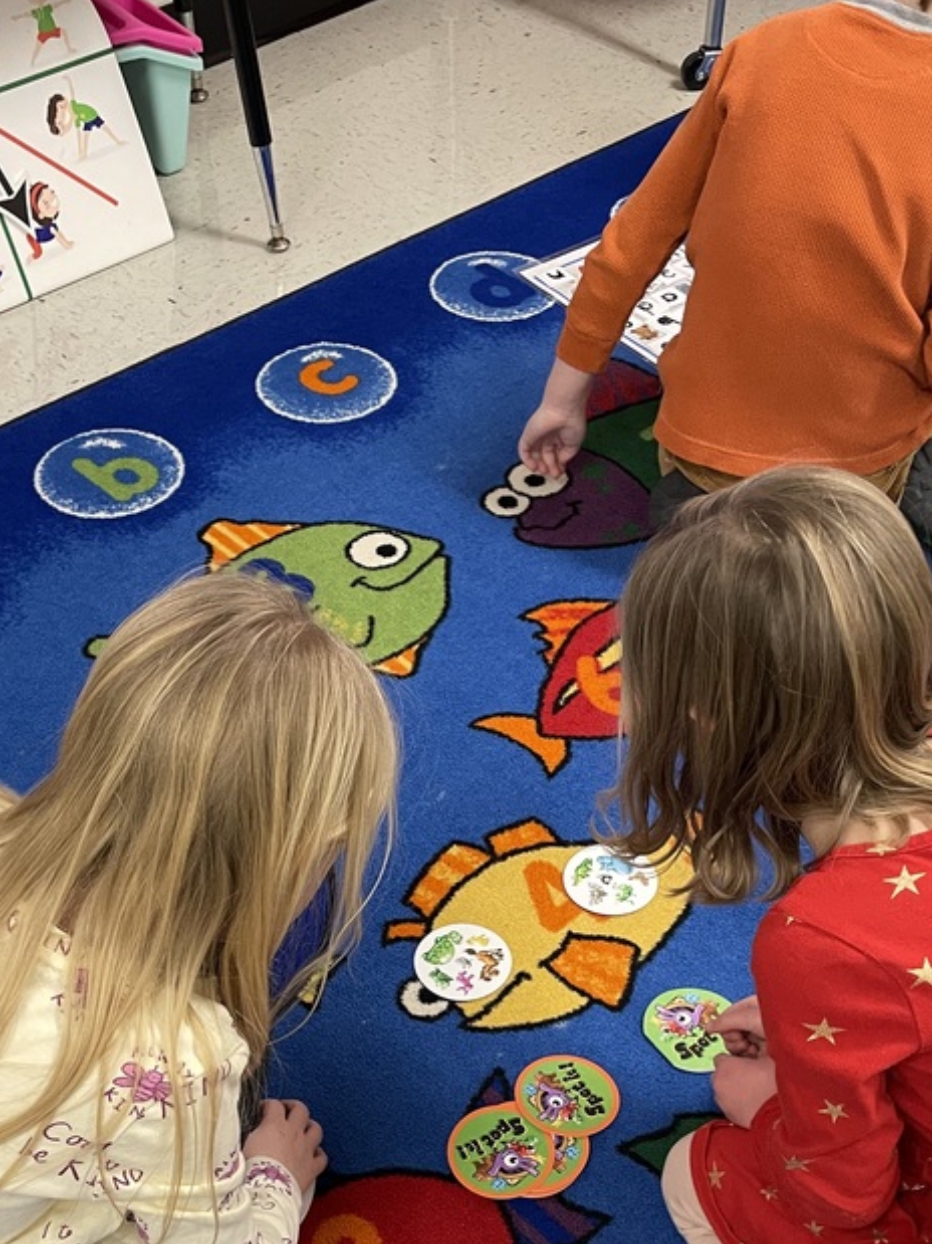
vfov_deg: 42.0
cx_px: 422
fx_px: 1544
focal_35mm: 43
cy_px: 989
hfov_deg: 33.6
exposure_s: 1/60
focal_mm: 4.2
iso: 200
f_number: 1.6
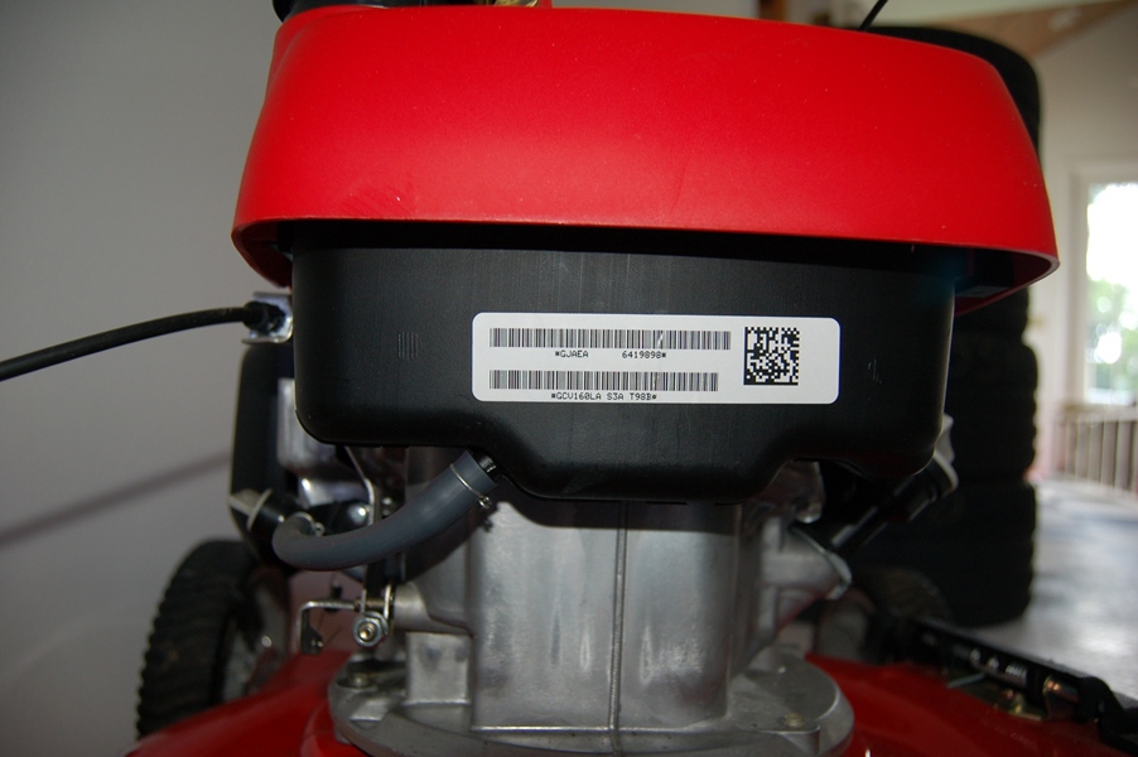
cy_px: 378
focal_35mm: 27
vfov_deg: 47.9
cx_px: 569
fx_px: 853
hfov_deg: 67.4
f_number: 3.5
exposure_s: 1/60
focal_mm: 18
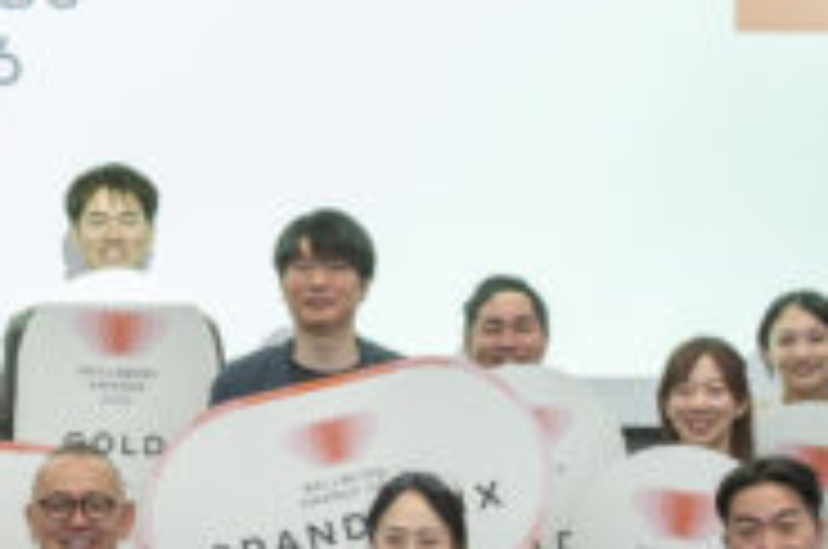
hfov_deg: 18.7
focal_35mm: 106
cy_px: 371
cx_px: -36
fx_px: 2434
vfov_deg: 12.9
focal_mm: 28
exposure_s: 1/160
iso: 3200
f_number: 7.1
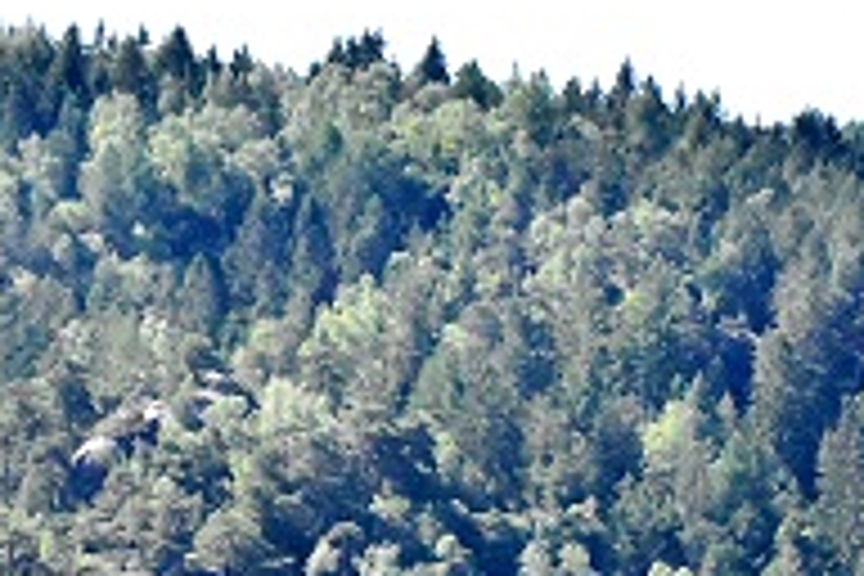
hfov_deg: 7.1
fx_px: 6983
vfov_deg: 4.7
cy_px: 842
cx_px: 716
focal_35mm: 291
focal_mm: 62
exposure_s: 1/8000
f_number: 9
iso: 7200
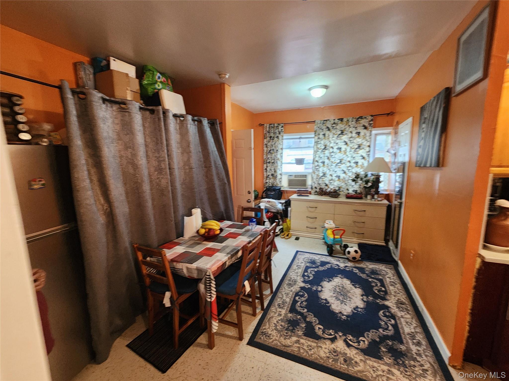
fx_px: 191
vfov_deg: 89.9
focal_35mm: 13
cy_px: 190
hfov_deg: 106.2
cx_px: 254
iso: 400
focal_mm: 2.2
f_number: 2.2
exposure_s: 1/30
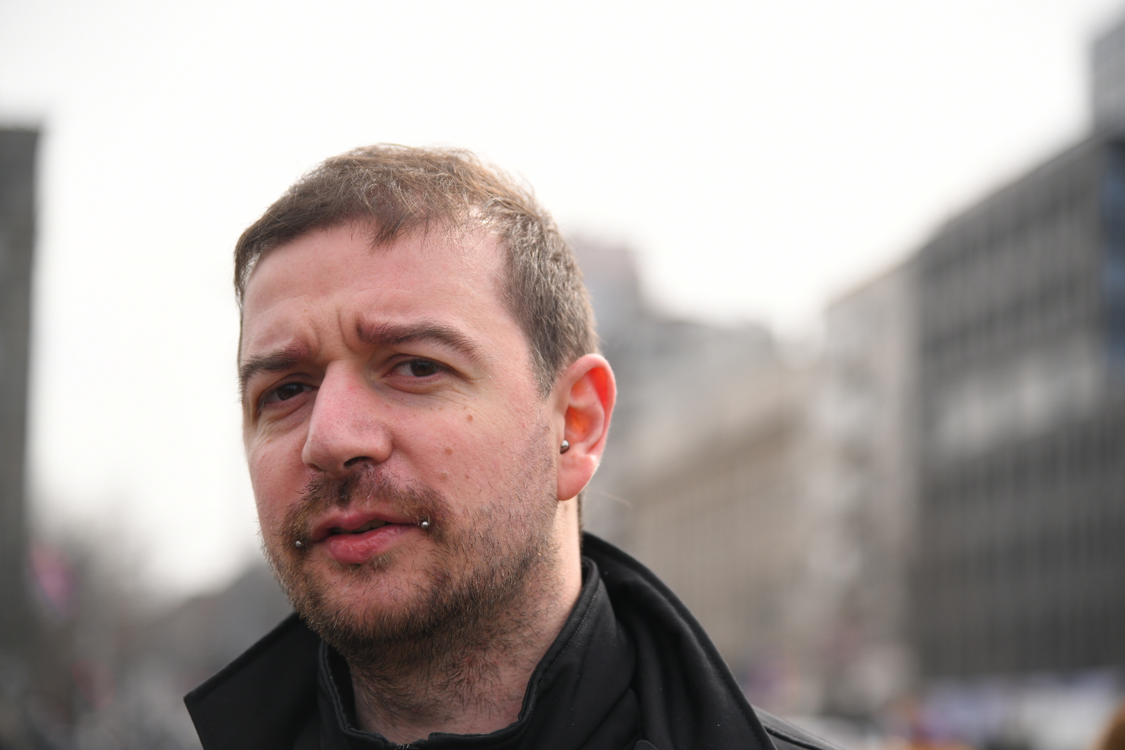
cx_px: 562
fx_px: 3750
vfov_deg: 11.4
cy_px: 375
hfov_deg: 17.1
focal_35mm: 120
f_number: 4
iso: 400
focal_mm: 120
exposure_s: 1/1600
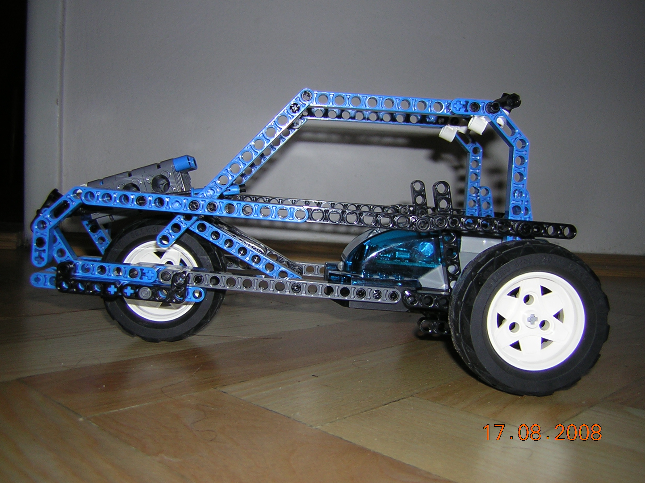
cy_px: 242
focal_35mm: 36
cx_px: 322
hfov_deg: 51.4
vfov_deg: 39.7
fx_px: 671
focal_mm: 4.7
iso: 50
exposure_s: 1/60.1
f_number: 2.6
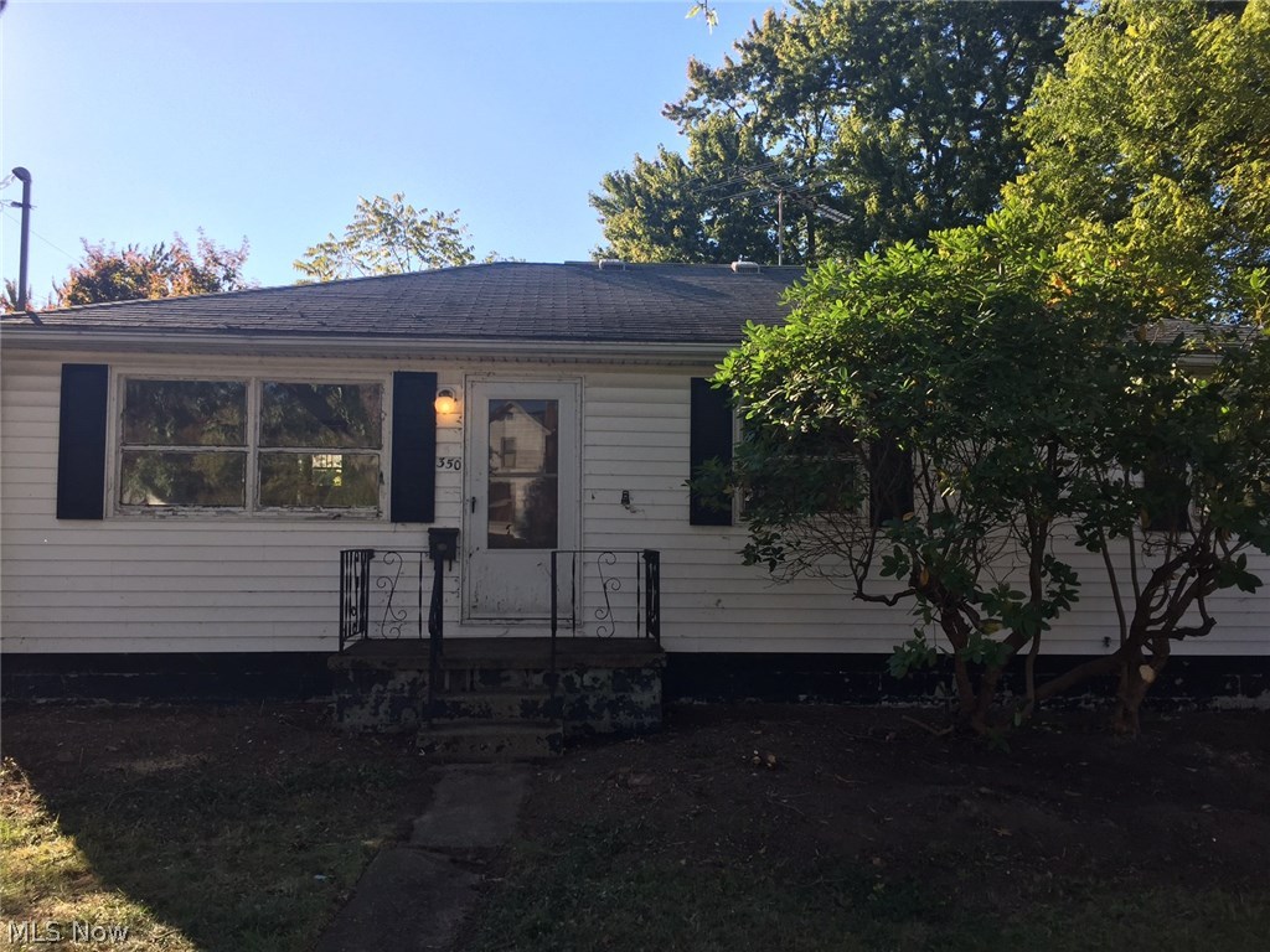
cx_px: 635
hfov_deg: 61.7
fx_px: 1064
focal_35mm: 29
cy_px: 476
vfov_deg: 48.2
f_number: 2.2
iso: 32
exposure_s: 1/659
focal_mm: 4.15
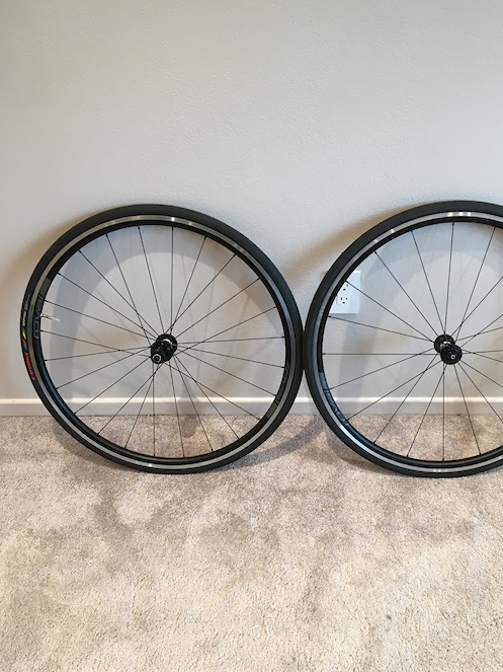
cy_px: 362
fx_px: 678
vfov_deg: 52.6
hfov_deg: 40.5
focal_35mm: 35
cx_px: 298
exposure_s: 1/30
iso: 64
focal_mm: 4.15
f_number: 2.2
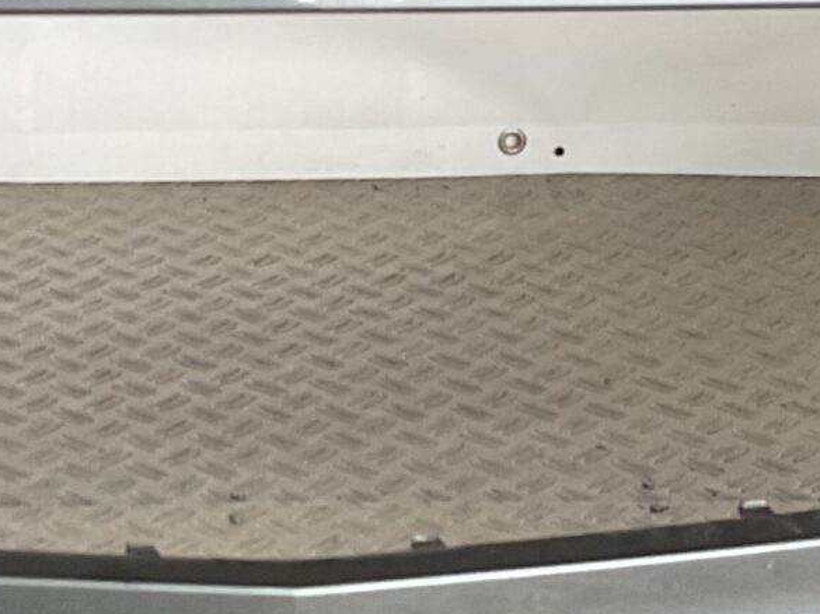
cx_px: 70
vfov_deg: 11.5
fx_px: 3007
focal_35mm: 127
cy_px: -66
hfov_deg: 15.3
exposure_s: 1/100
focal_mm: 3
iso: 50
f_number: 1.8
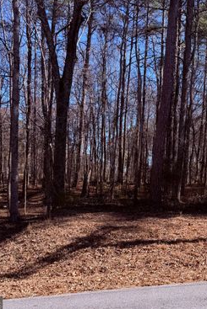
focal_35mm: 34
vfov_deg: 55.8
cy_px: 154
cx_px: 166
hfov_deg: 37.5
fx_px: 293
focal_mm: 6.76
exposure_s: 1/2053
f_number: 1.78
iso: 80
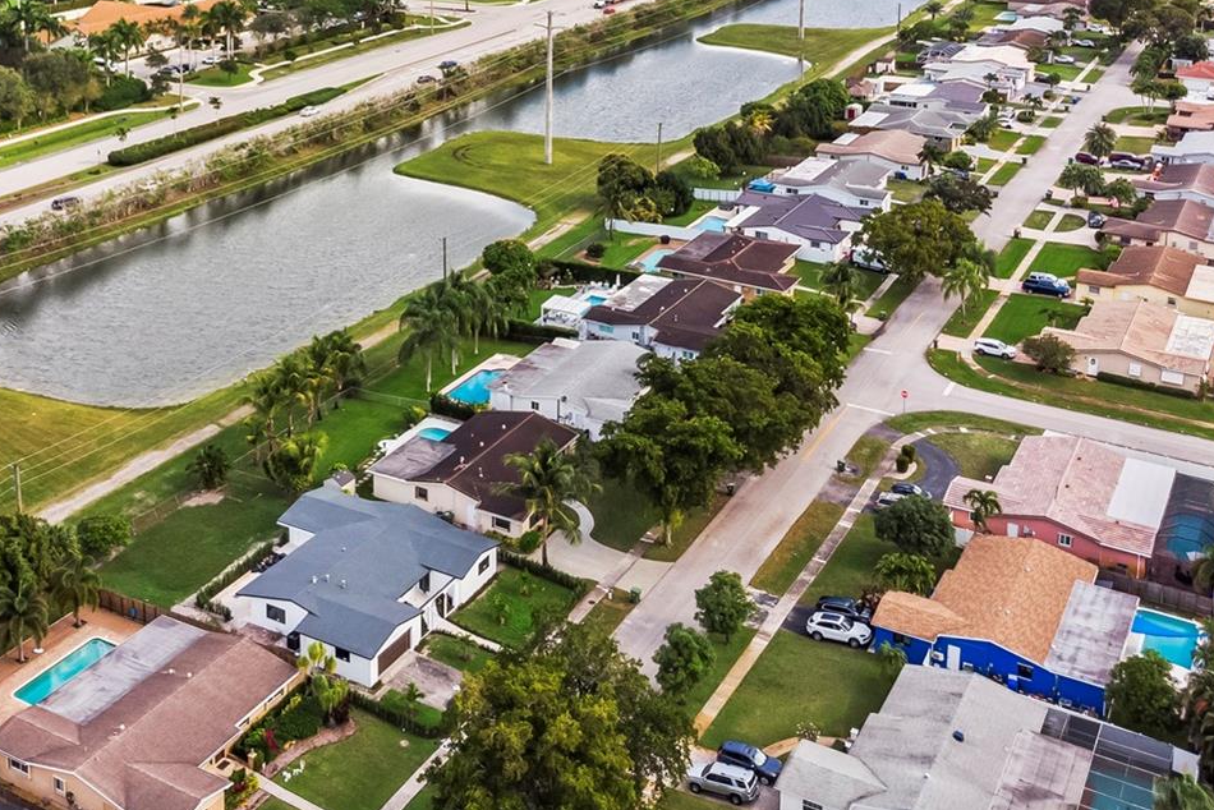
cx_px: 410
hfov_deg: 45.7
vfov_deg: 30.2
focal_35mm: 42
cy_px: 50
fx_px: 1417
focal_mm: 4.5
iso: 100
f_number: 2.8
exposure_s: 1/500
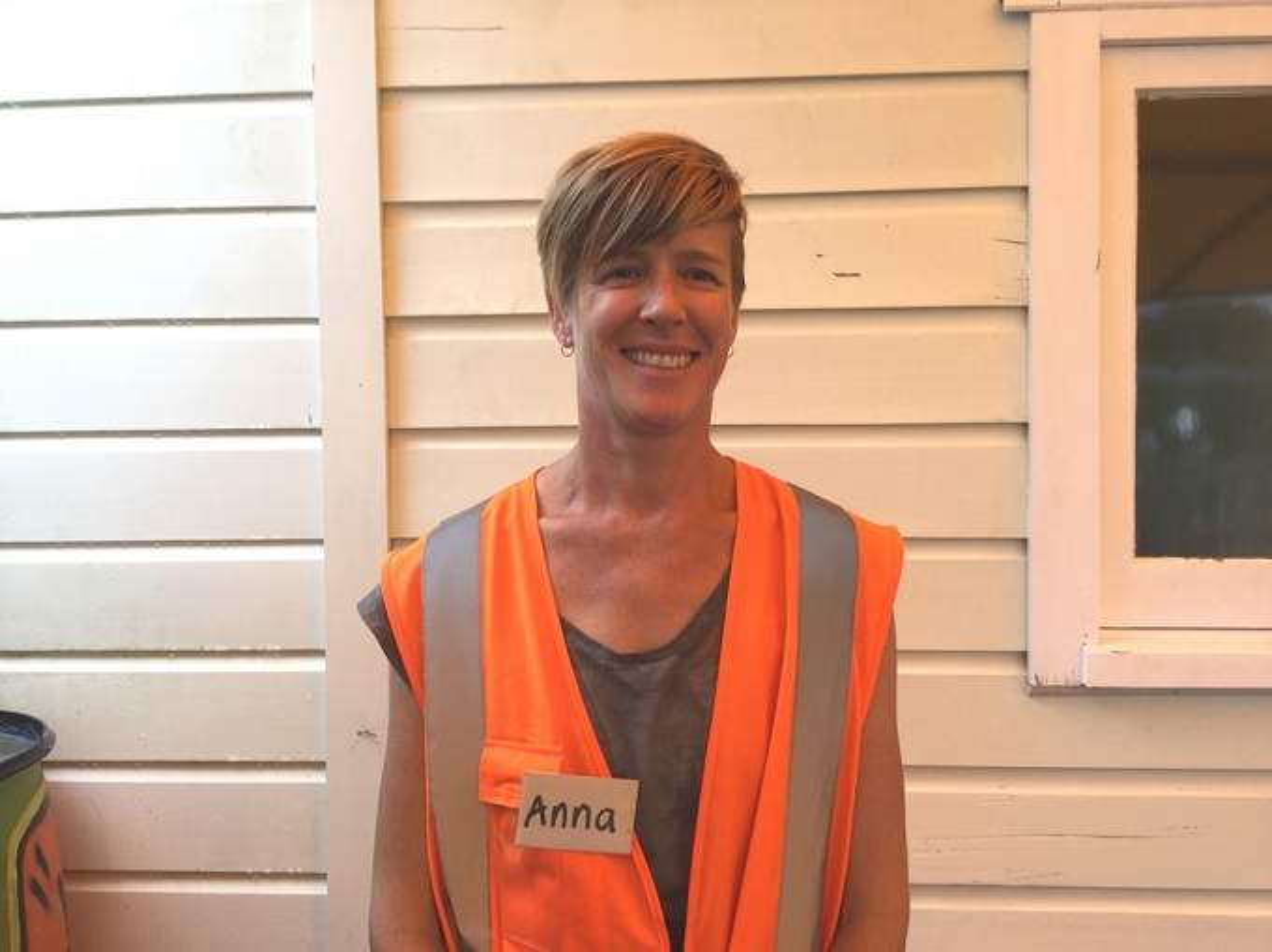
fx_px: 1138
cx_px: 636
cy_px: 476
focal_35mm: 31
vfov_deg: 45.4
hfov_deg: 58.4
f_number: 2.4
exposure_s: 1/50
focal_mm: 3.3
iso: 25
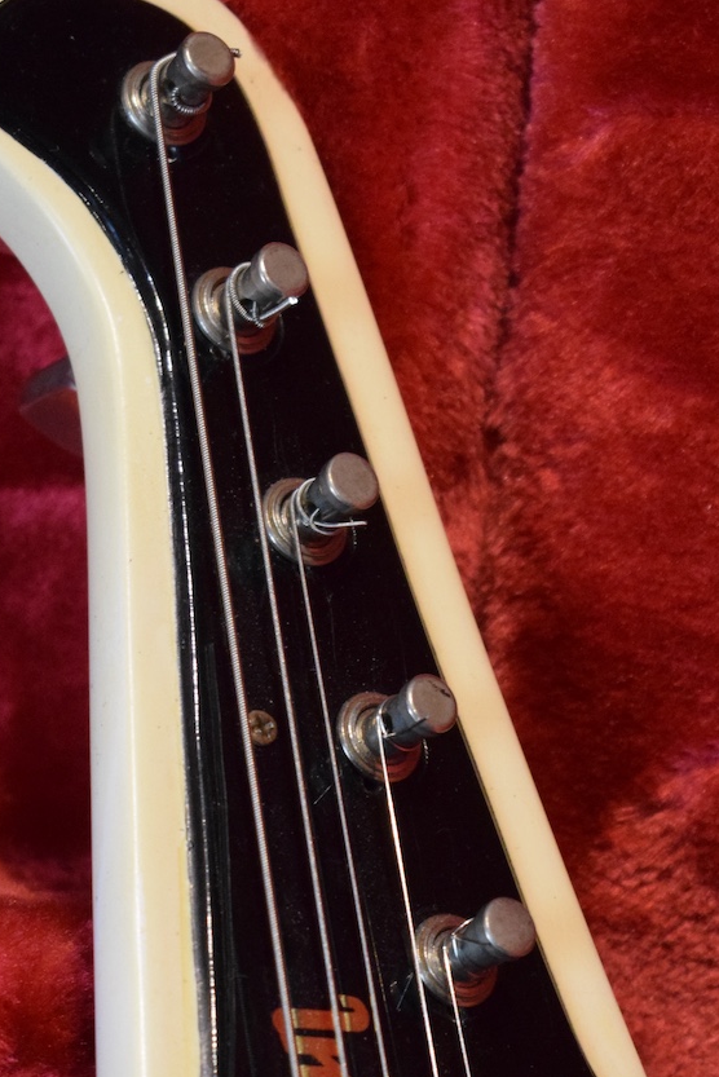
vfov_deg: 15.1
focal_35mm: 135
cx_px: 275
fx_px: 4041
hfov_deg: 10.2
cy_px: 844
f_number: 5.6
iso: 3200
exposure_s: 1/60
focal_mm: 50
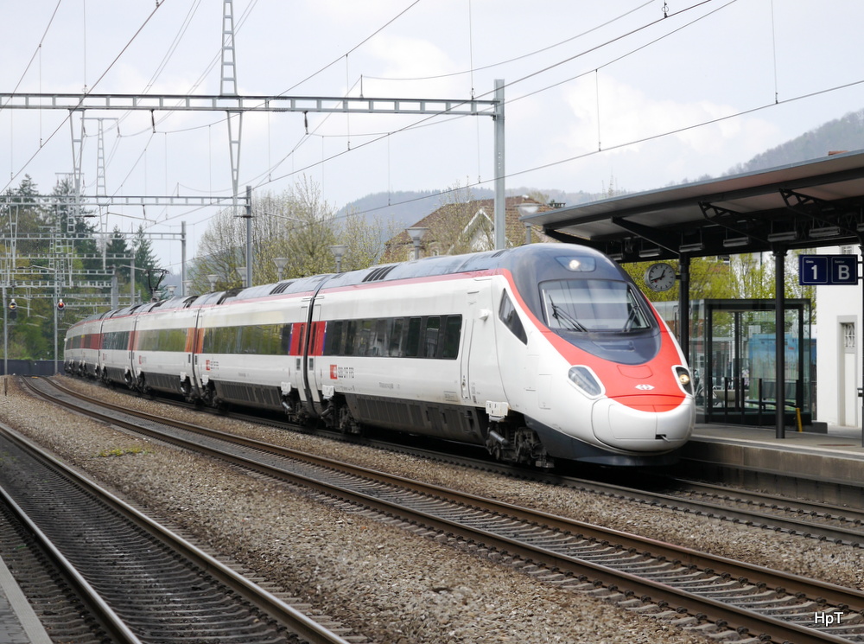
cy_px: 322
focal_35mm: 90
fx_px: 2241
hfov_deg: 21.8
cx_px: 432
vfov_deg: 16.3
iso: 160
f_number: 5.6
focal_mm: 45
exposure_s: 1/320
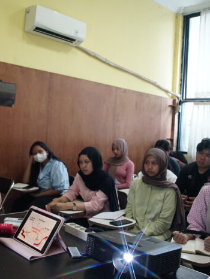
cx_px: 89
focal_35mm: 38
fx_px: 307
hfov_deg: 37.7
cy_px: 139
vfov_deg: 49.0
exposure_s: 1/100
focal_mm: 24
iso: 4000
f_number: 4.5
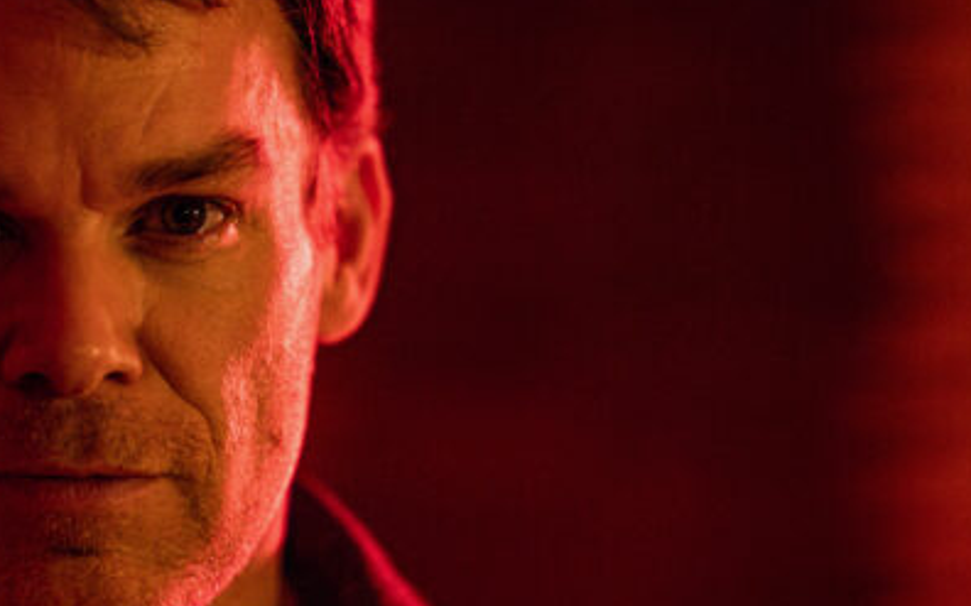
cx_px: 25
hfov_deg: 11.9
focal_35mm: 175
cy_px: 308
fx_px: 4628
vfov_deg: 7.5
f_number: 1.4
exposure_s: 1/100
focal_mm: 85
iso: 1000
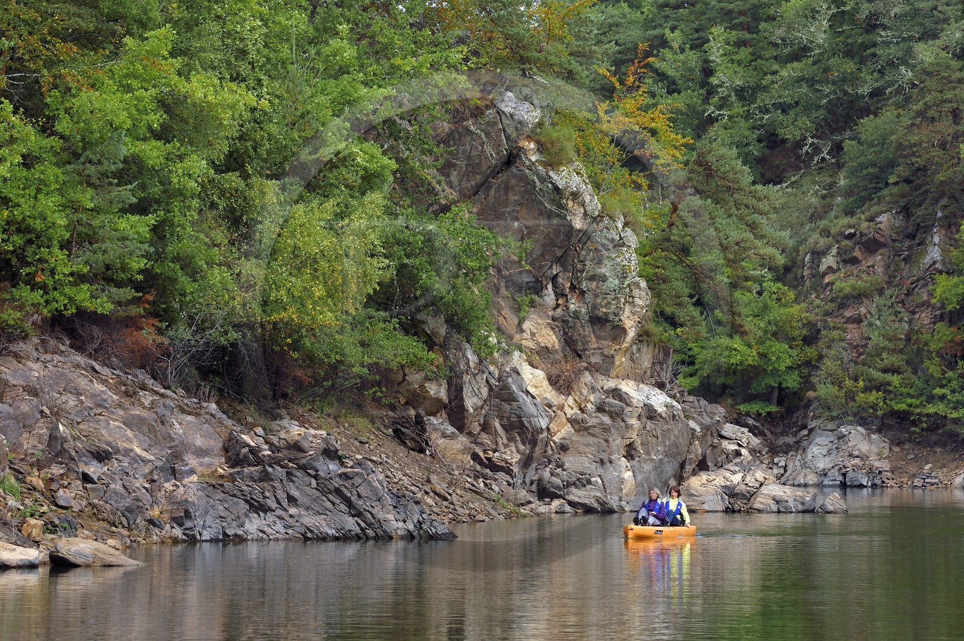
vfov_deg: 10.1
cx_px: 482
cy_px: 320
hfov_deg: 15.2
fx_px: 3612
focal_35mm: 135
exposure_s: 1/400
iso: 400
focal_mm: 135
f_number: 8
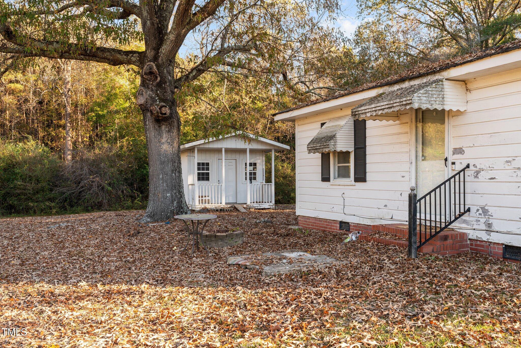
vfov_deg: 37.9
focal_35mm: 35
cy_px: 174
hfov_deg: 54.4
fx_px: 507
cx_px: 260
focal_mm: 35
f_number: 8
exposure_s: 1/80
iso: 320
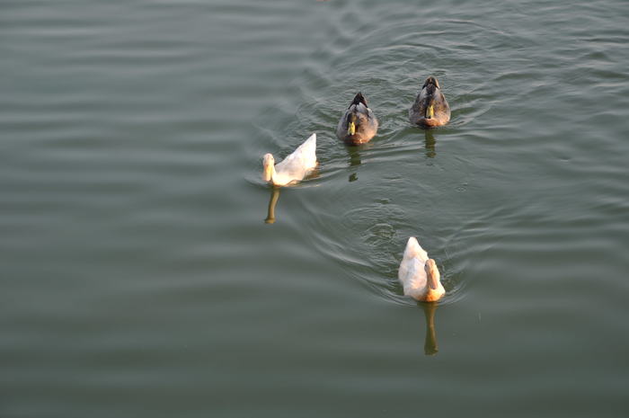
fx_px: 1963
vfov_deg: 12.1
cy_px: 209
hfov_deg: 18.2
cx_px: 314
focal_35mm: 112
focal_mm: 75
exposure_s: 1/125
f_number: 5.6
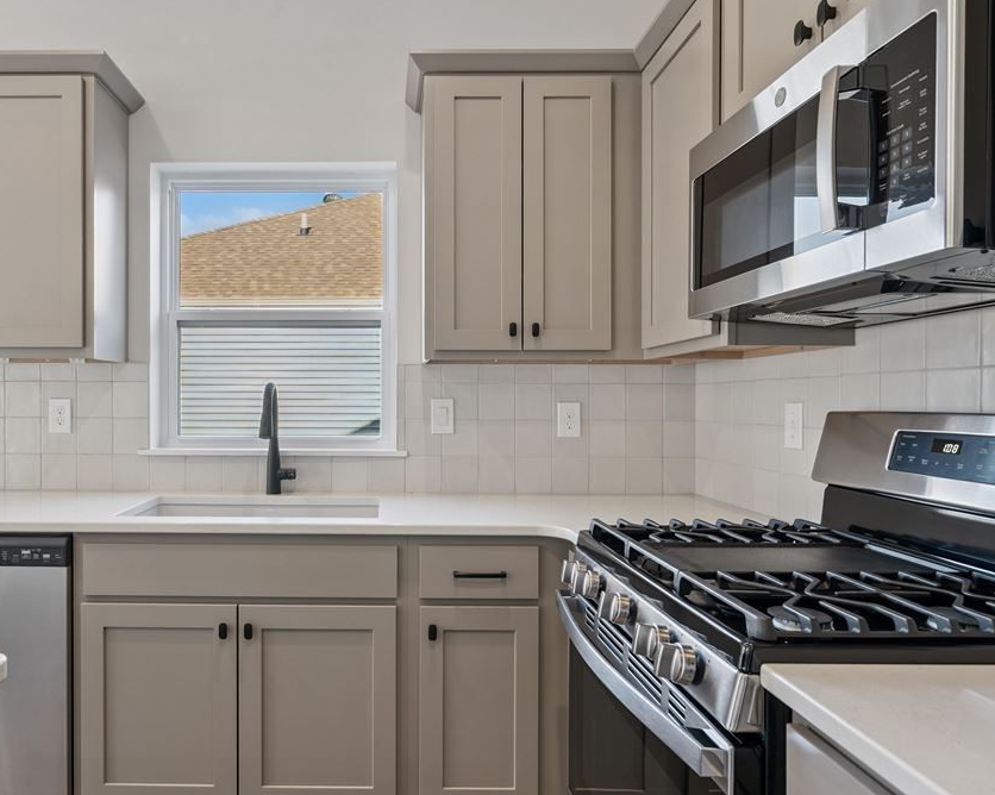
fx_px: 677
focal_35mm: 23
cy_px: 409
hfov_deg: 71.3
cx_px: 365
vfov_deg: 60.8
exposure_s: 1/30
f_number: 8
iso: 400
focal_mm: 16
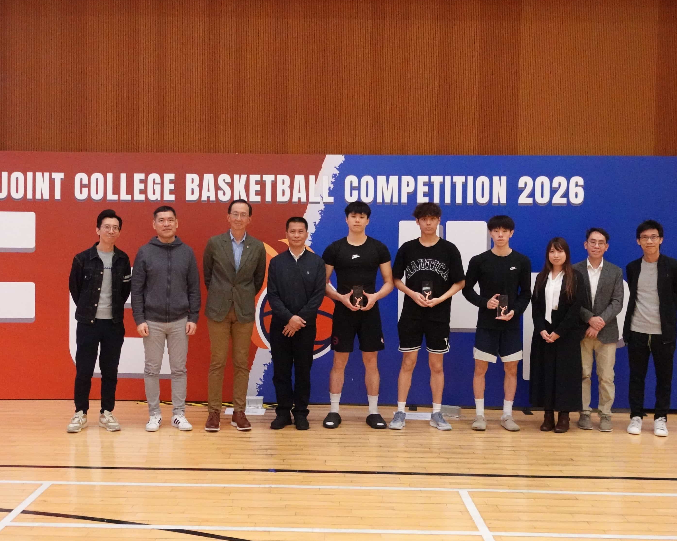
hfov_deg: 43.8
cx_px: 309
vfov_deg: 35.7
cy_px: 285
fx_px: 842
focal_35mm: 42
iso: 6400
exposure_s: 1/320
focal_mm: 12.27
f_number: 2.8
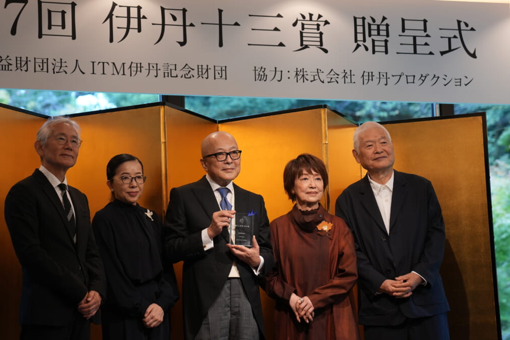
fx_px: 1261
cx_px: 217
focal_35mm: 89
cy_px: 156
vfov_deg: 15.4
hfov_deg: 22.9
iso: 200
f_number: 2.8
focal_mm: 70
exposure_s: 1/80
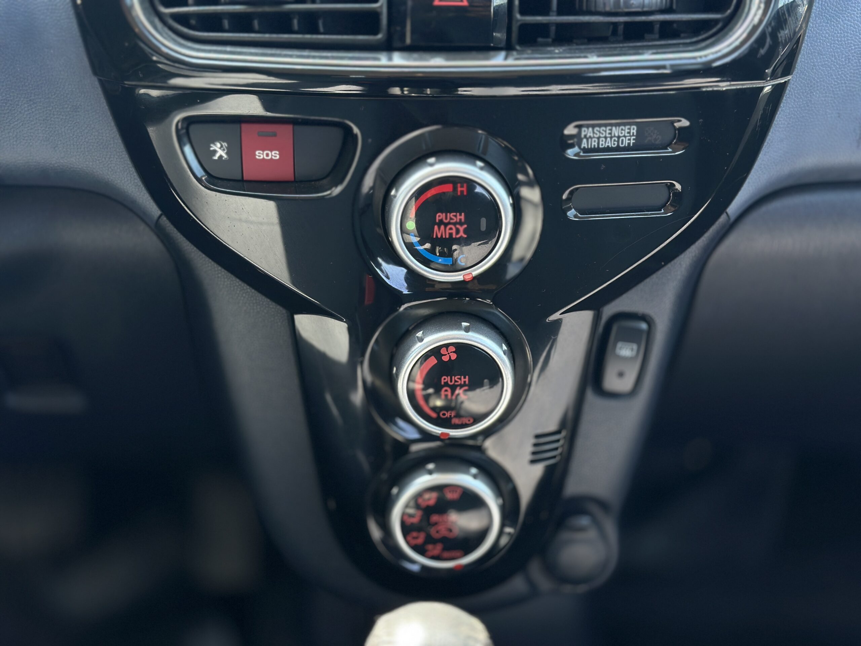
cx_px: 430
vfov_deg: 30.3
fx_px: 1194
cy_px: 323
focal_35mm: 48
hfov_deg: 39.7
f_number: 1.78
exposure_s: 1/126
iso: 125
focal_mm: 6.86
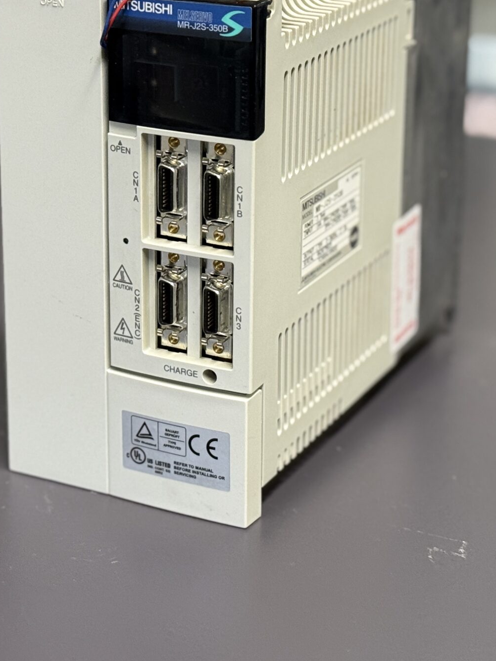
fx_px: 1758
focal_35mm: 92
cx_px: 178
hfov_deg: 16.0
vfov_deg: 21.2
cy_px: 204
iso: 200
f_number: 1.78
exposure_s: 1/50
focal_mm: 6.76
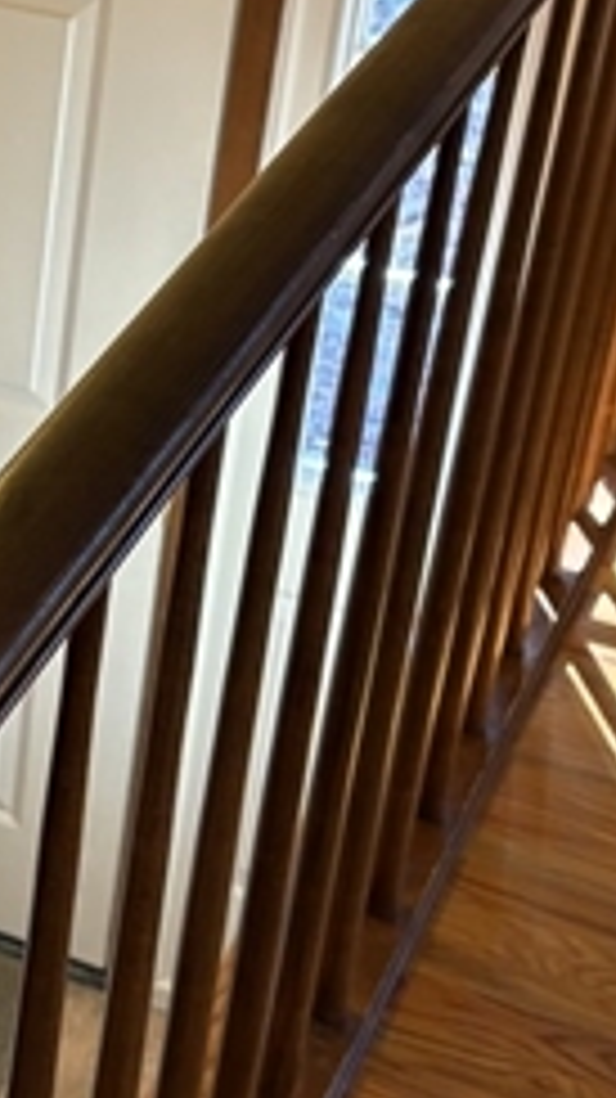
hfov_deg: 12.8
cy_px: 504
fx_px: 2588
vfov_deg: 23.9
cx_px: -351
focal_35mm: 89
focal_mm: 5.96
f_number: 1.6
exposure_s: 1/60
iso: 125
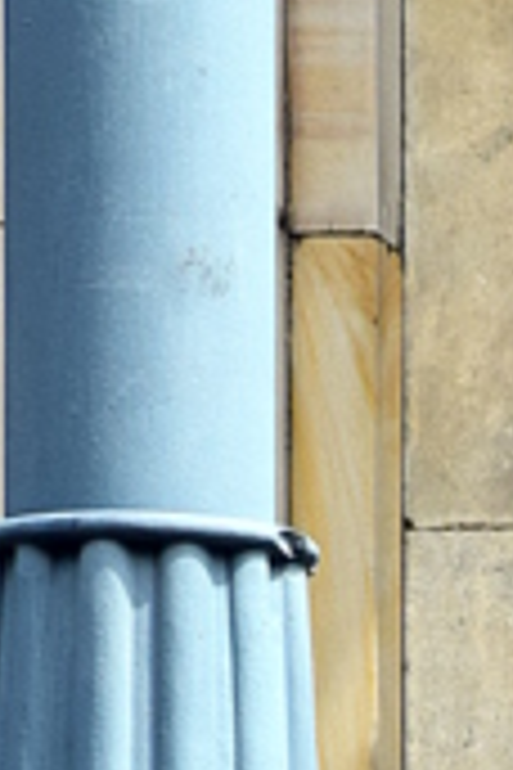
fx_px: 15738
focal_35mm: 736
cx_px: 1148
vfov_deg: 2.8
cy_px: 1572
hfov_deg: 1.9
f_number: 10
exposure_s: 1/320
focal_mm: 105
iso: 400
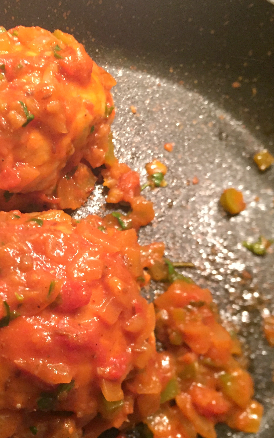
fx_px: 478
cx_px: 64
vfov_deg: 49.1
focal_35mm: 40
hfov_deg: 31.4
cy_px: 252
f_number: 2.2
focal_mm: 4.15
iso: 320
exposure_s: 1/33
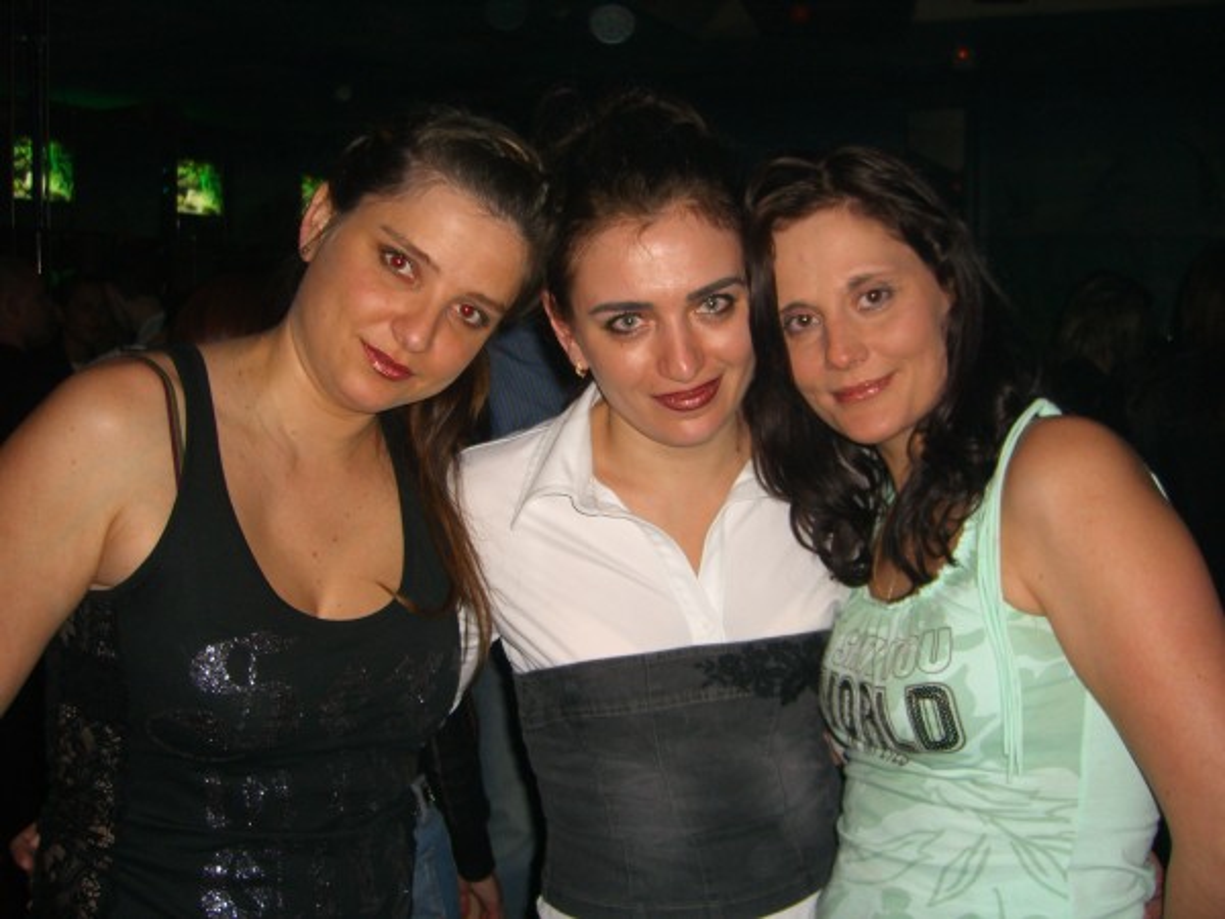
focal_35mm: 38
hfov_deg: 49.0
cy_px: 460
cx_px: 612
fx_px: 1345
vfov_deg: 37.7
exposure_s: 1/60
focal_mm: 7.9
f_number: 2.8
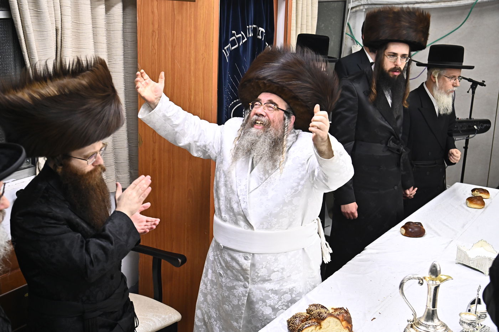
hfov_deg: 38.2
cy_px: 166
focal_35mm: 52
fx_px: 720
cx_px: 250
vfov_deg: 26.0
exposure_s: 1/200
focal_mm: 52
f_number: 5
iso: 3200
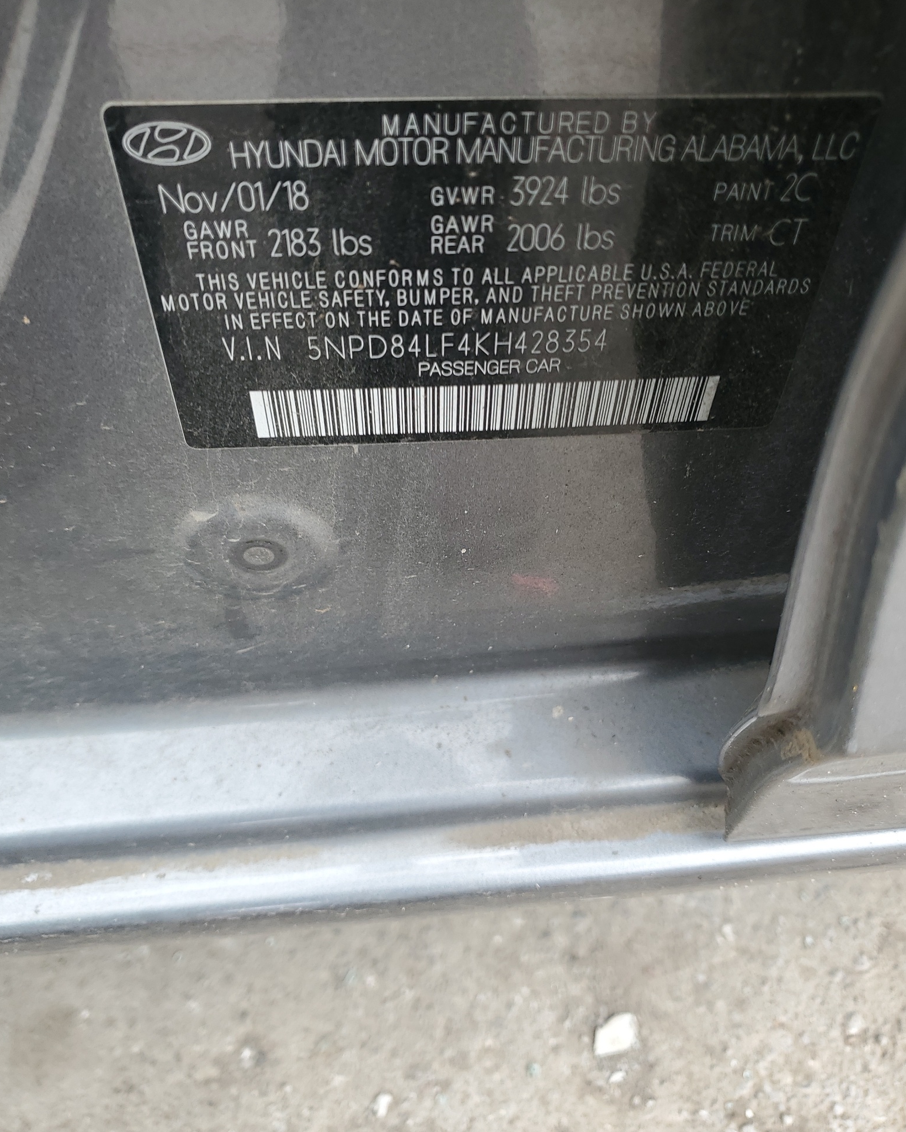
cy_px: 543
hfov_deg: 51.5
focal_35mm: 28
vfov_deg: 62.2
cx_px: 453
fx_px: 938
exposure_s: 1/125
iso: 50
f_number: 1.5
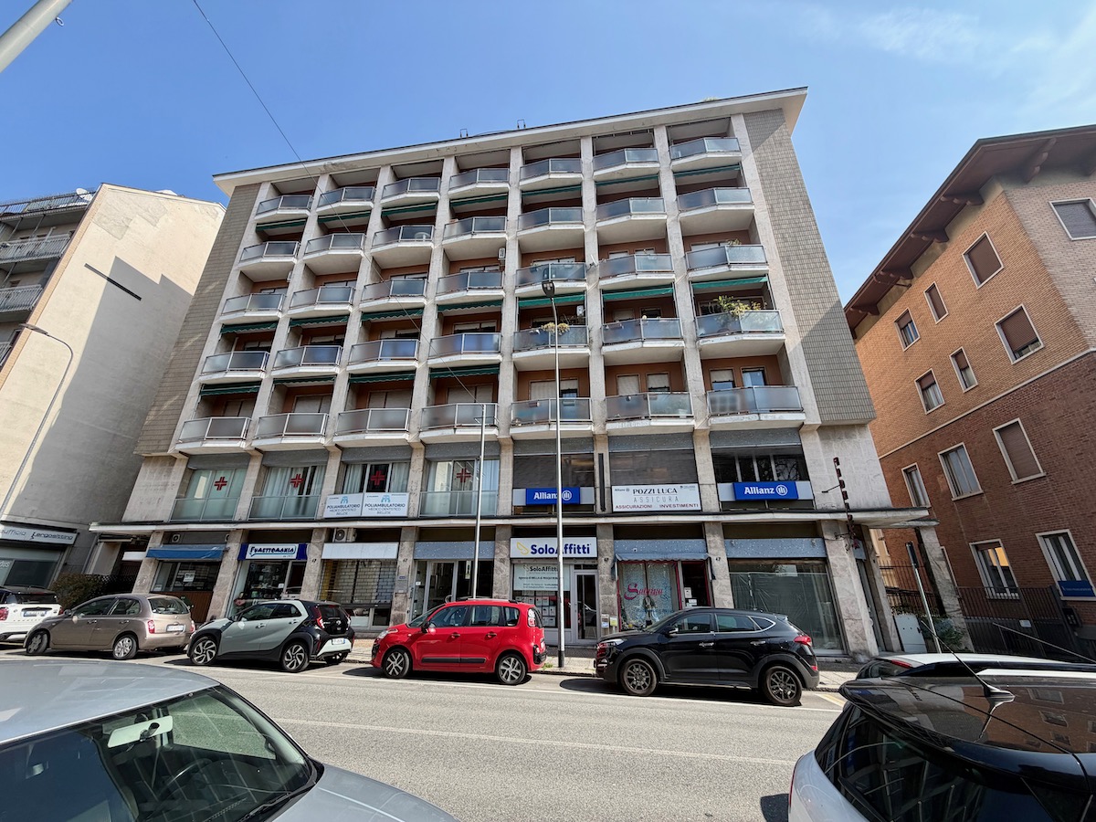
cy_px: 411
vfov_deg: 85.7
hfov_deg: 102.1
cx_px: 548
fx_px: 443
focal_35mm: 14
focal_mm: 2.22
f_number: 2.2
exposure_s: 1/760
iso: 40
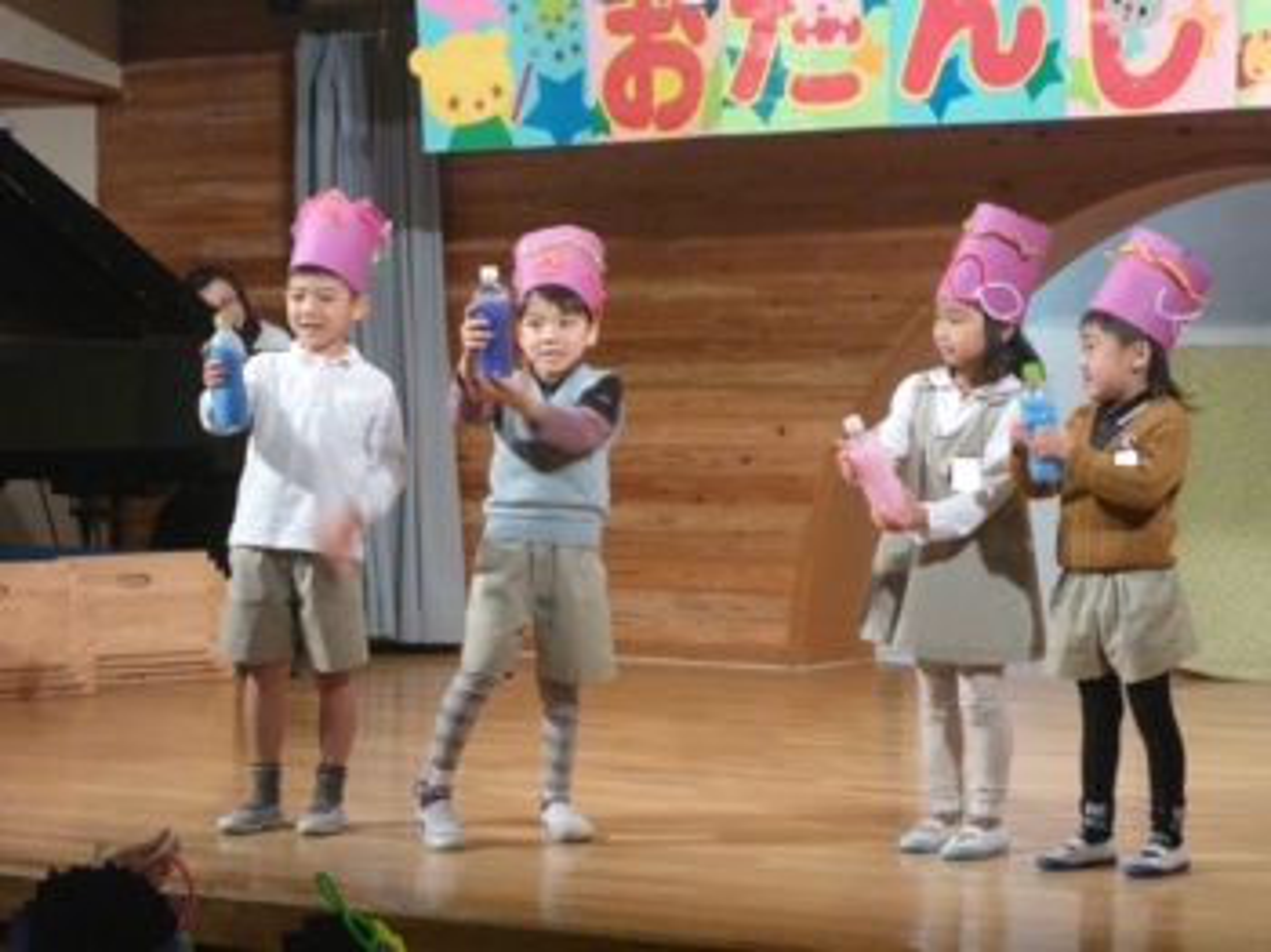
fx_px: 3376
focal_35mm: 92
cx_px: 636
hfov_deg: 21.3
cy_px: 476
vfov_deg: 16.0
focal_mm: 15.3
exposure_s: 1/25
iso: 800
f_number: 5.6
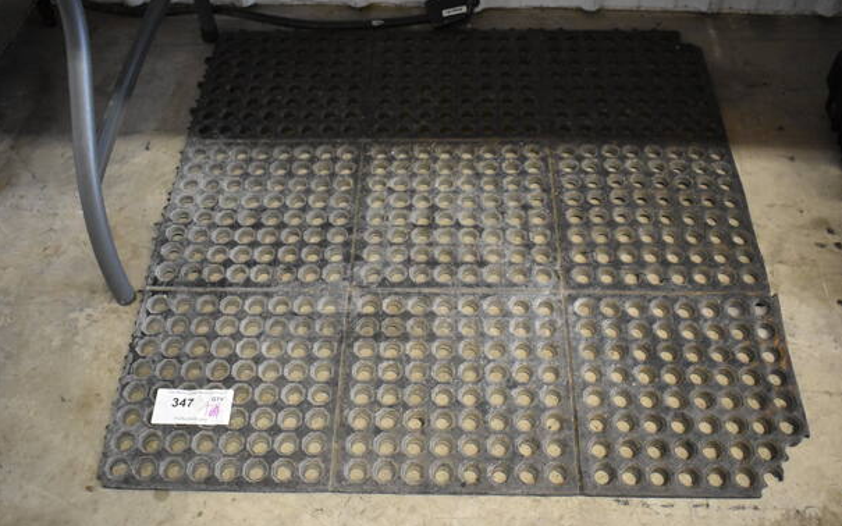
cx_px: 419
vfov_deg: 35.8
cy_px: 269
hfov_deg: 54.6
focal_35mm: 36
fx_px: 815
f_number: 3.8
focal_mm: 23
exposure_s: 1/125
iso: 5000
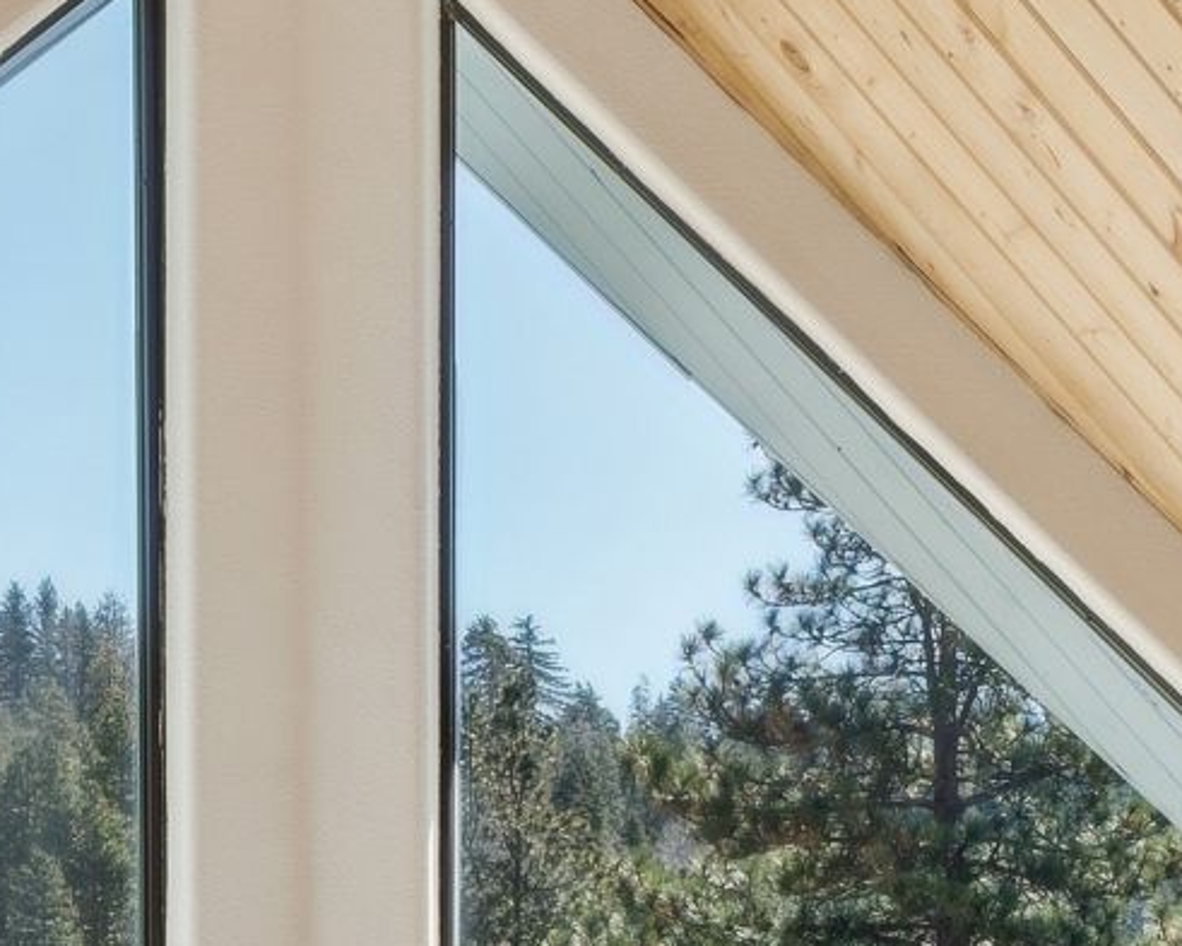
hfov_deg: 16.8
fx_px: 3873
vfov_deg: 13.4
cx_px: 1300
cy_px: 1265
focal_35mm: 111
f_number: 13
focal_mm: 16.1
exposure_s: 1/25
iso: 100
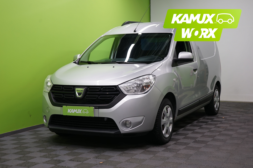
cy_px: 84
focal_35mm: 53
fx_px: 372
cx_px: 126
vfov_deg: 25.5
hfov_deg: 37.5
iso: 500
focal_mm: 53
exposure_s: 1/60
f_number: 5
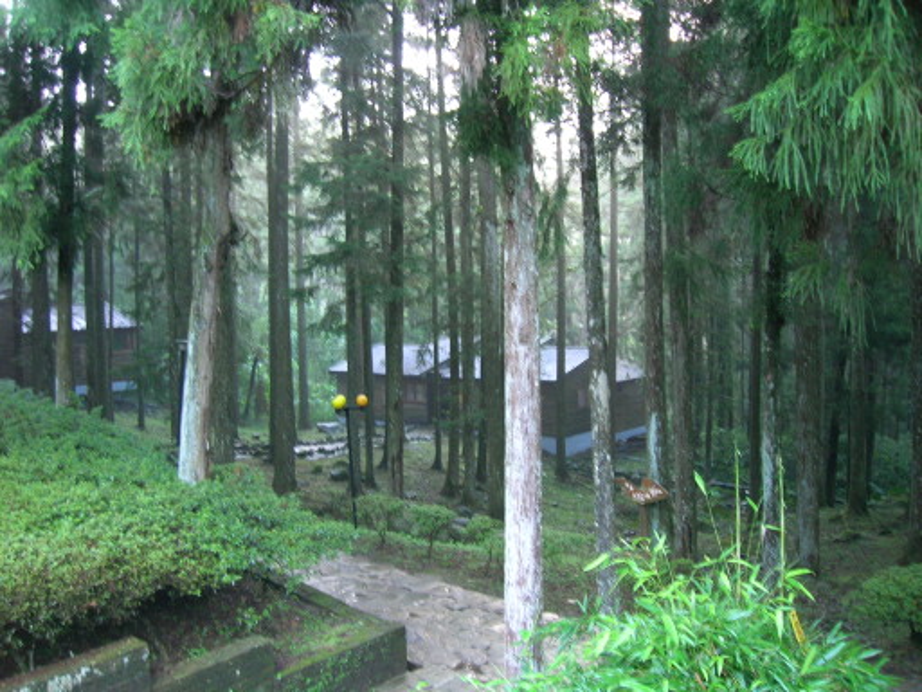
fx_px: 906
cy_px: 346
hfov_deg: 54.0
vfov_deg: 41.8
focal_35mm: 34
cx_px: 461
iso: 68
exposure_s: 1/3.6
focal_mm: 5.7
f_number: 2.9
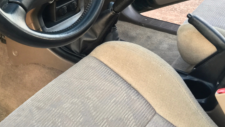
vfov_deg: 20.2
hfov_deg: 35.2
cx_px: 57
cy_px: 5
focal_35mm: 58
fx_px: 346
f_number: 2.2
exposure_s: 1/20
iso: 200
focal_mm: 4.15
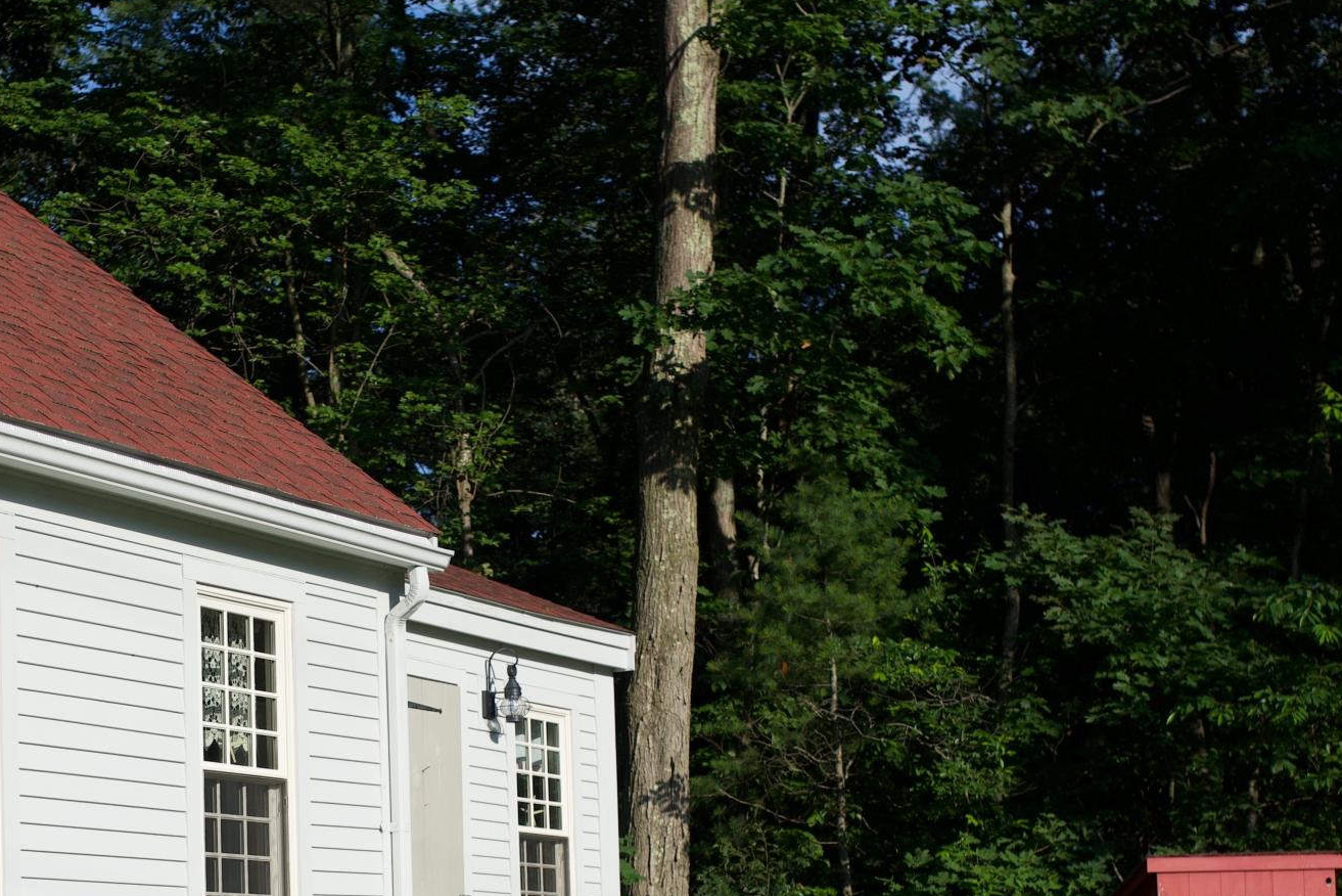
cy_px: 868
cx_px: 352
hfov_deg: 25.1
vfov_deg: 16.8
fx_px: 2983
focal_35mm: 80
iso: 200
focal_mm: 35
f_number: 3.2
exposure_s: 1/4000
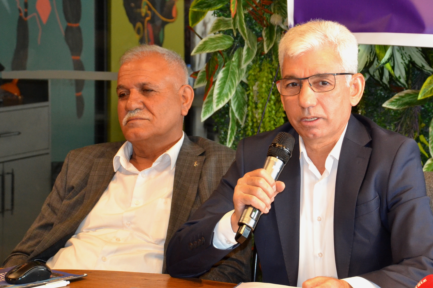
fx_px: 1359
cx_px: 251
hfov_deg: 18.1
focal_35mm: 113
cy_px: 116
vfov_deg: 12.1
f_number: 5
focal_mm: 62
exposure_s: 1/60
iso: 2000
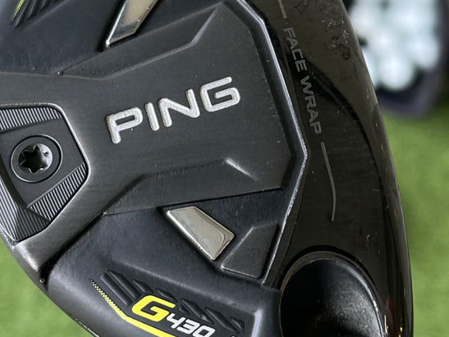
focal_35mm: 76
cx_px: 236
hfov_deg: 25.6
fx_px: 986
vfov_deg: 19.4
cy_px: 214
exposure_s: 1/222
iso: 50
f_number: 1.6
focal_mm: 5.1
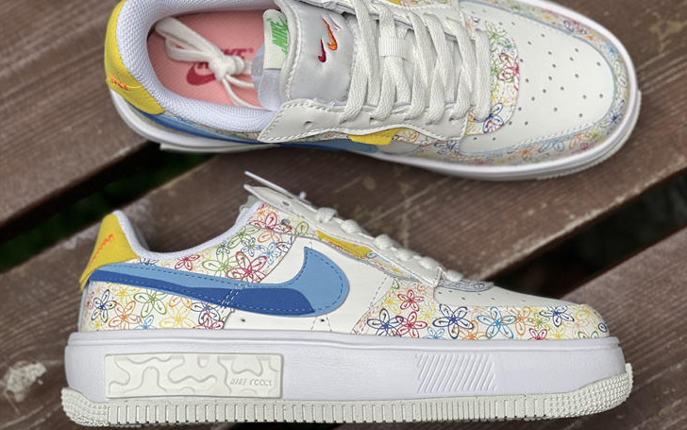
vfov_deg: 18.9
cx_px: 347
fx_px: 1292
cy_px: 172
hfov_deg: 29.8
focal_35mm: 69
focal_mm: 7.5
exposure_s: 1/121
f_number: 2.2
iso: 32
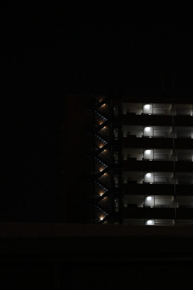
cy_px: 145
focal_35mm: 120
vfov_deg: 17.1
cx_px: 96
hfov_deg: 11.4
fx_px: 967
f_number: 9
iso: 12800
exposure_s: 1/100
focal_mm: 120
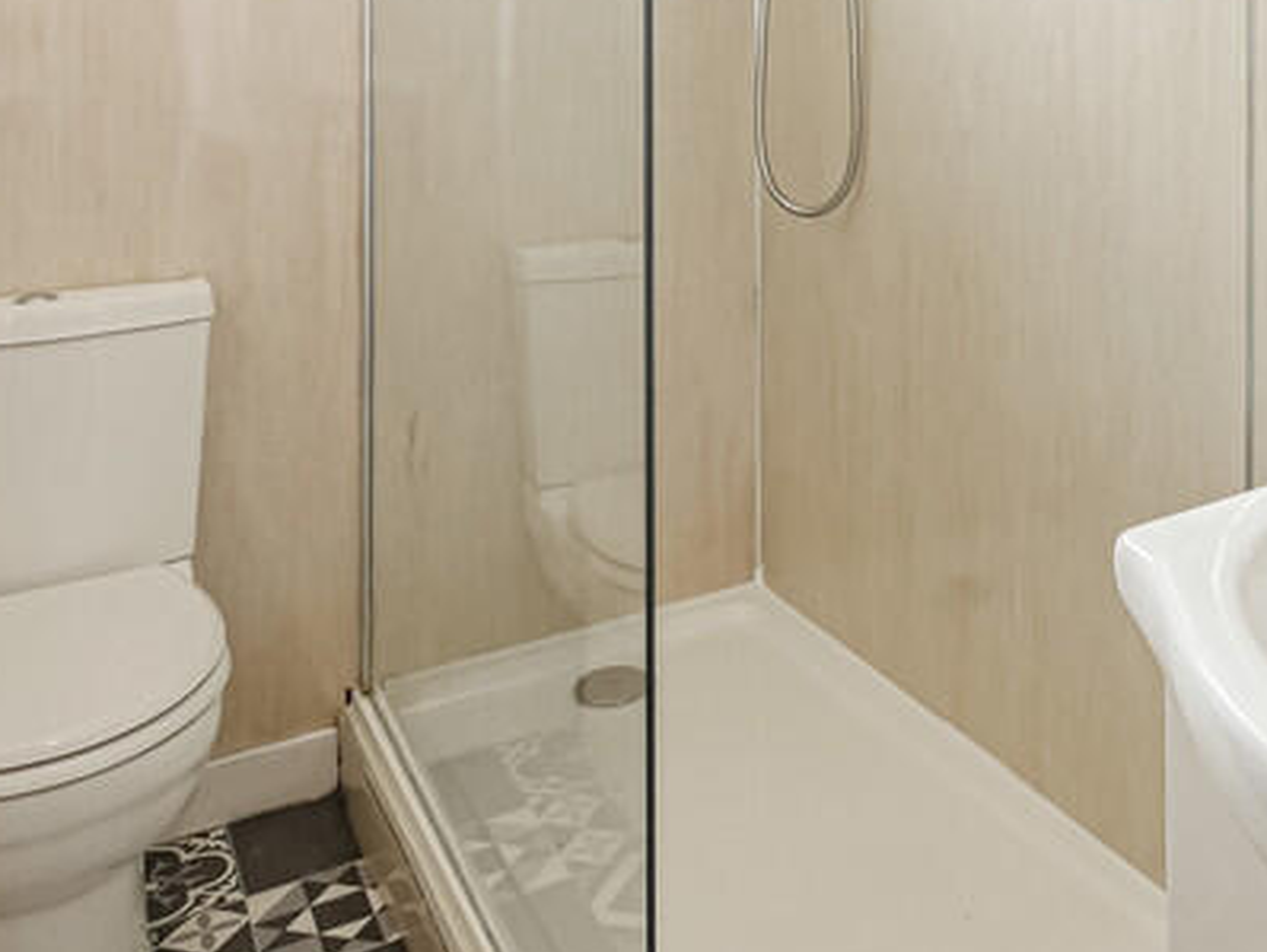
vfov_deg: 36.2
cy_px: 29
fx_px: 1318
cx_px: 1000
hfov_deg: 48.6
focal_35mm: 36
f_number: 4
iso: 400
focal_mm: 7
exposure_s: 1/60
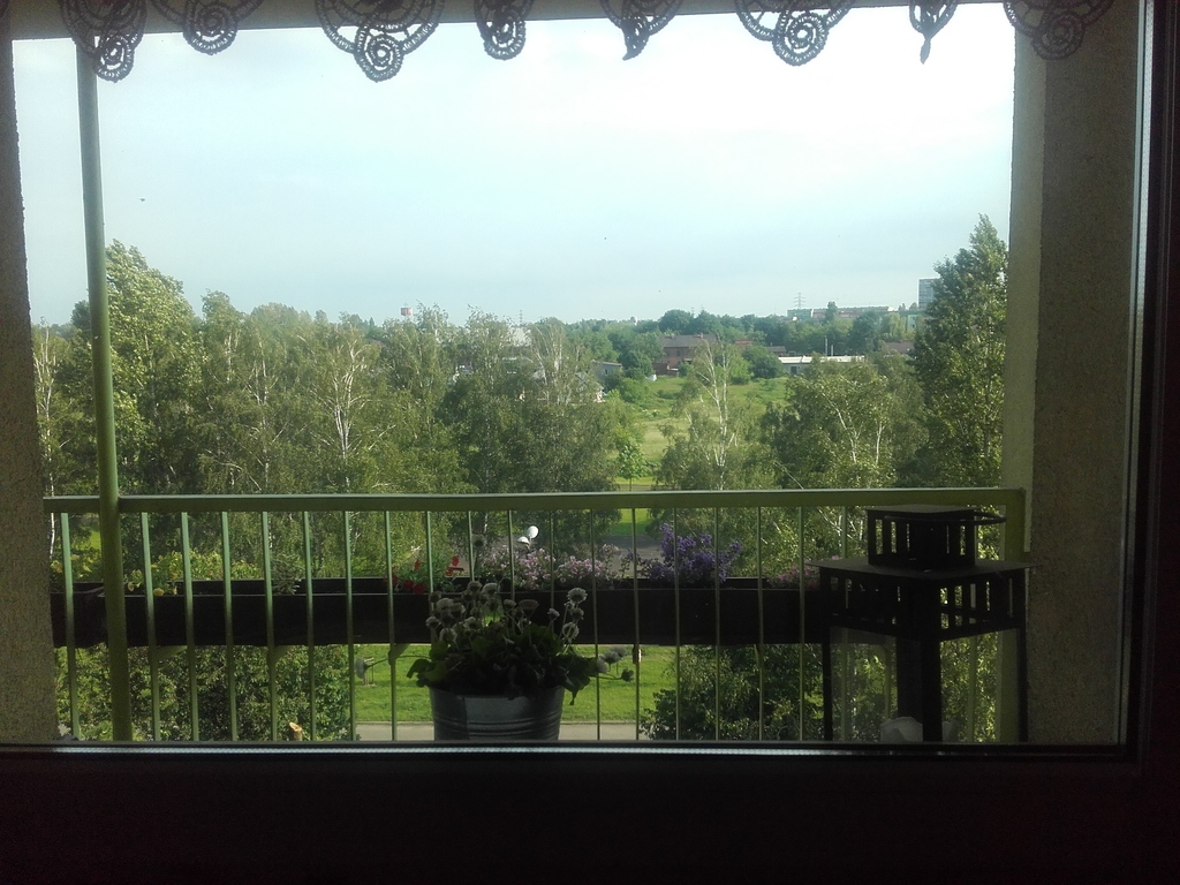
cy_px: 442
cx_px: 590
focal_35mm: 31
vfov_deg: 45.4
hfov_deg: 58.4
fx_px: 1057
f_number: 2.2
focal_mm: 3.3
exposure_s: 1/451
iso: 50
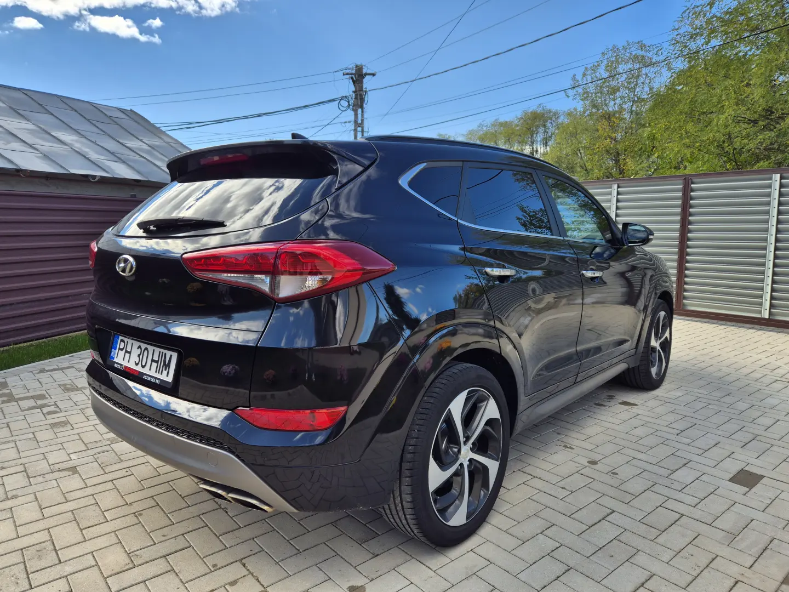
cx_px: 394
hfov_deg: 73.9
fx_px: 524
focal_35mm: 23
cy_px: 296
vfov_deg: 58.9
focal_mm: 5.4
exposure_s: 1/984
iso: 25
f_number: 1.8
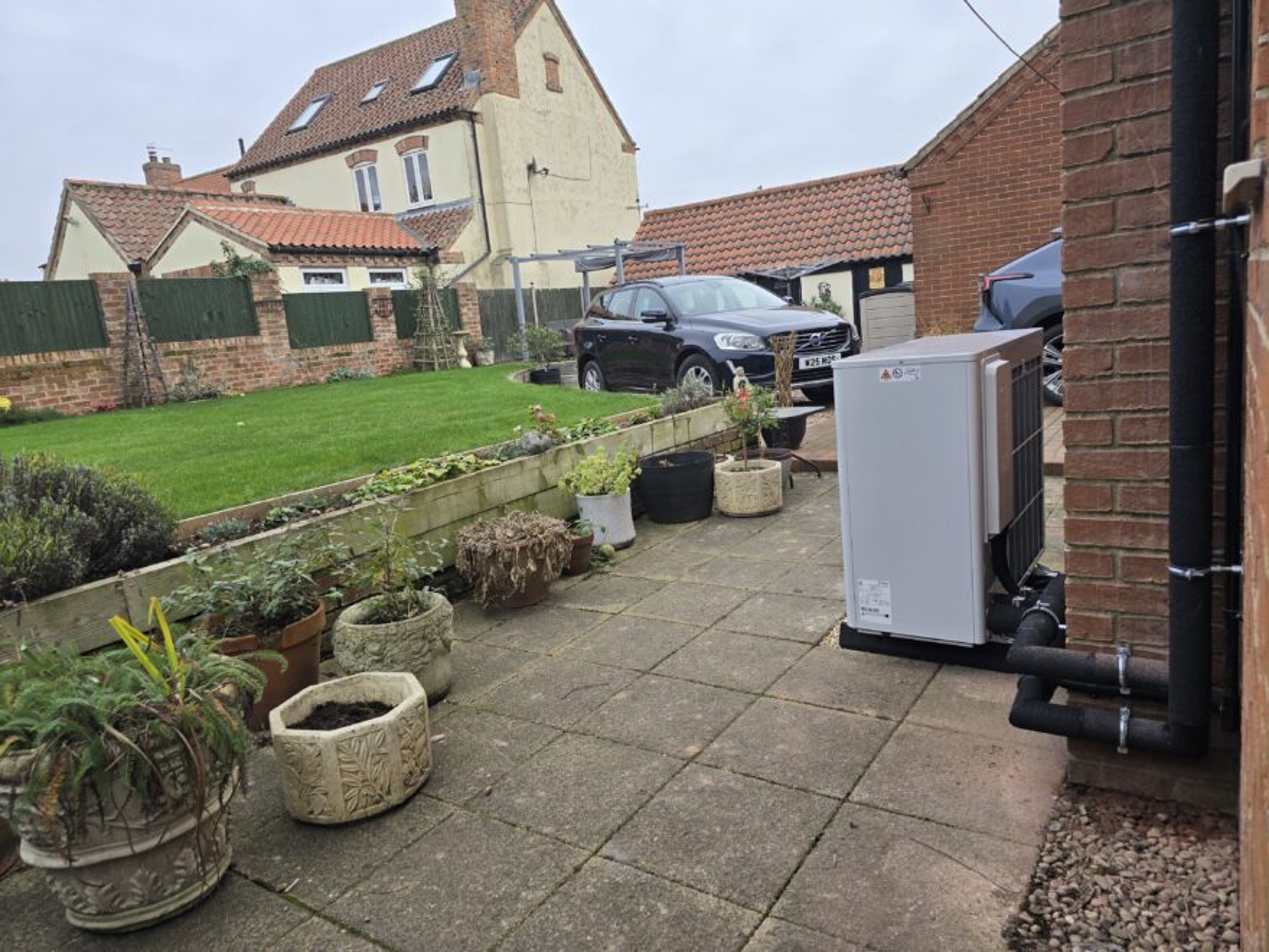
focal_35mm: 23
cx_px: 634
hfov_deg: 73.9
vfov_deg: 58.9
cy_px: 476
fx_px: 843
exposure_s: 1/186
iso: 12
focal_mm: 6.3
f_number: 1.7
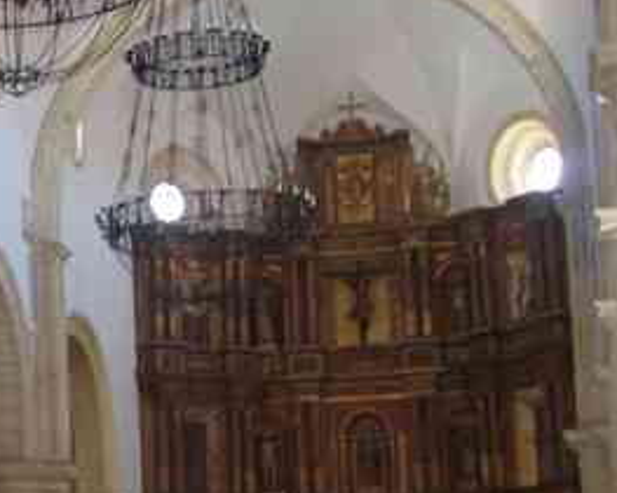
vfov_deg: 11.5
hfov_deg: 13.5
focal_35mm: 134
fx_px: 2441
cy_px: 385
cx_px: -330
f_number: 5.6
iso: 1600
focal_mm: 25
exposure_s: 1/50
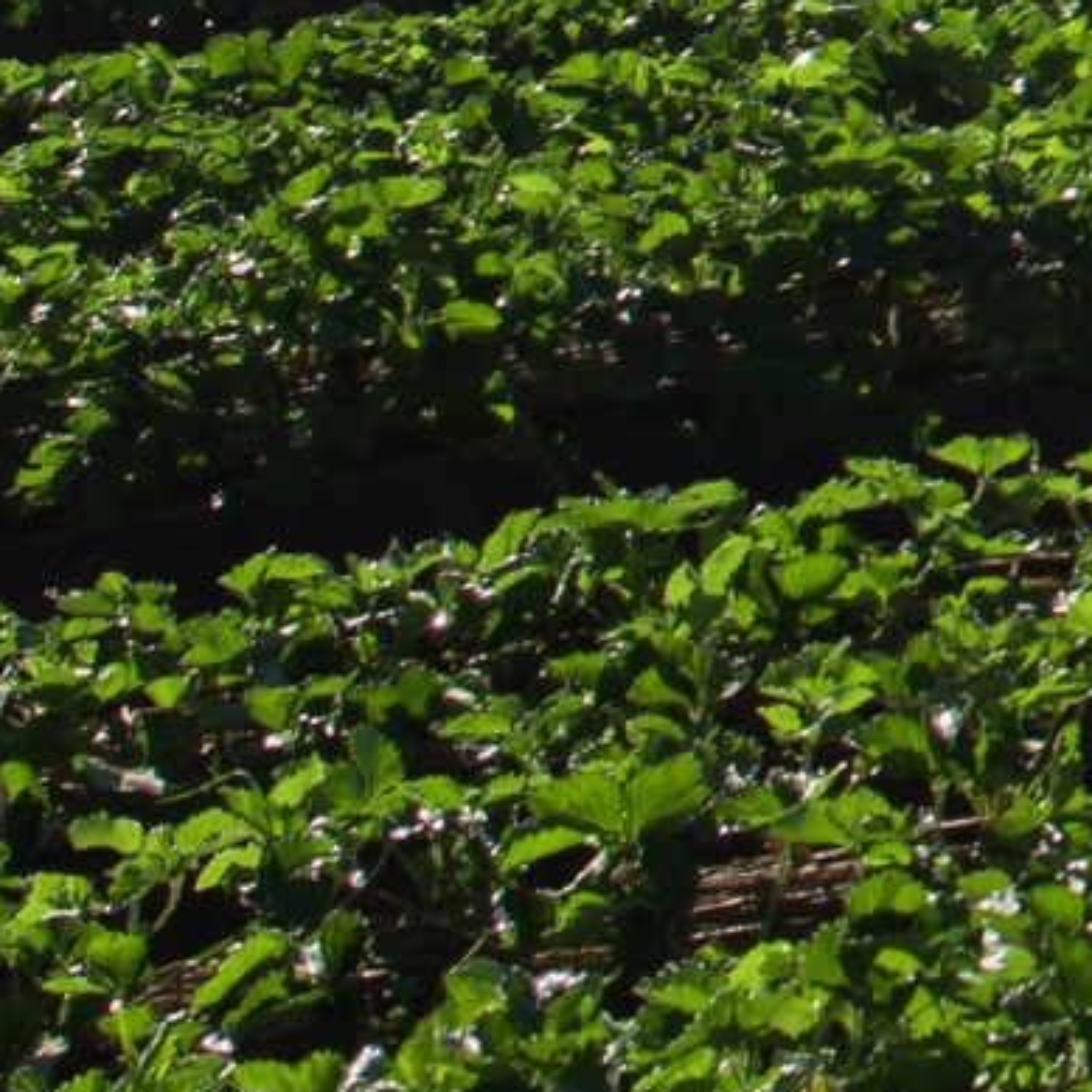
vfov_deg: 6.9
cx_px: 3950
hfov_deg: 6.4
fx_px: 8387
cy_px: -1760
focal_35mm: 235
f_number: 8
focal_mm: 28
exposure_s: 1/160
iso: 125
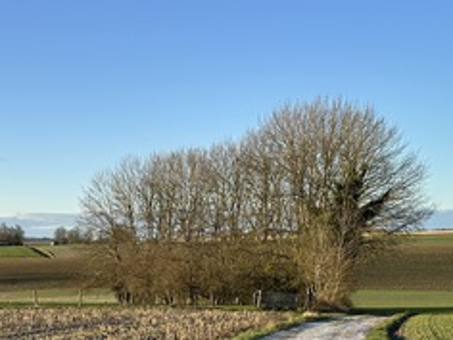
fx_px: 798
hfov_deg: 30.2
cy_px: 403
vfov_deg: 22.3
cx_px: 36
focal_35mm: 61
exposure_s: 1/1721
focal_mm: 6.86
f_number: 1.78
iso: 80
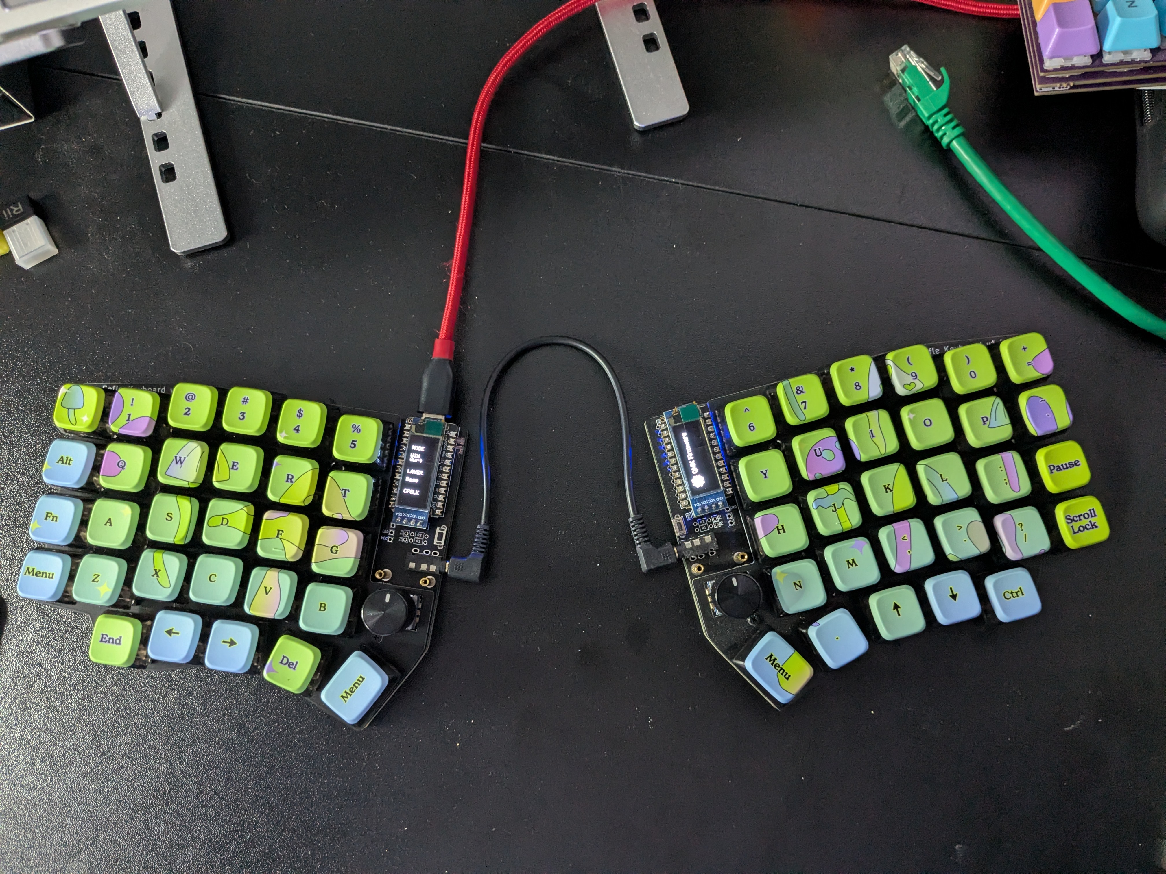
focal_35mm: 27
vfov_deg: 51.4
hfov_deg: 65.3
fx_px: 909
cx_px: 583
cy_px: 437
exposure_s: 1/33.3
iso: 387
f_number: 1.73
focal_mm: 4.38
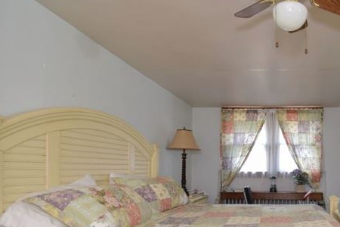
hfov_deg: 56.2
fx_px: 274
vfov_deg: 43.9
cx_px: 298
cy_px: 162
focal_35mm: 29
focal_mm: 10
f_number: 3.5
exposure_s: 1/25
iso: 250
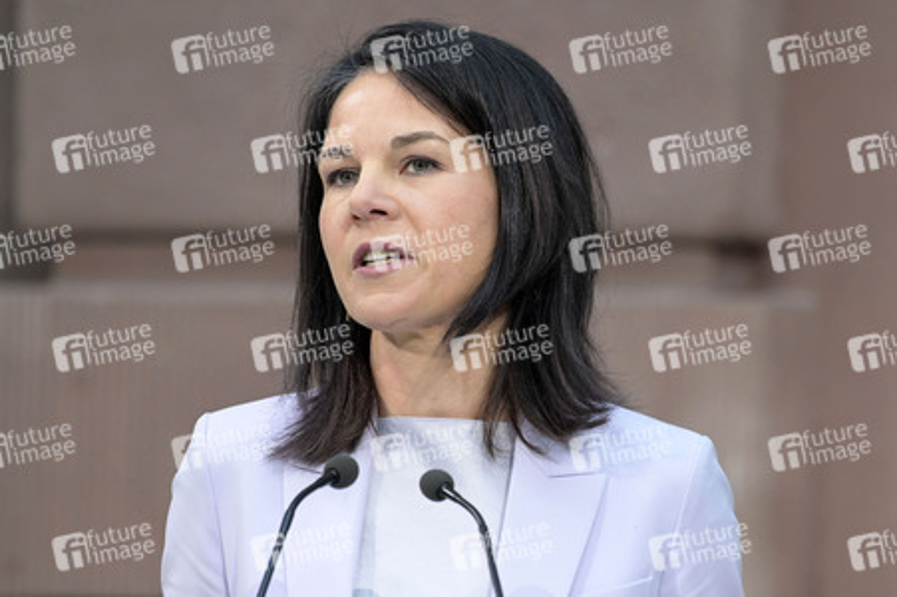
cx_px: 448
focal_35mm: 500
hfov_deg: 4.1
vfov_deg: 2.7
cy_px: 298
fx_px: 12449
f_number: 7.1
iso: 5000
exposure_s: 1/500
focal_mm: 500
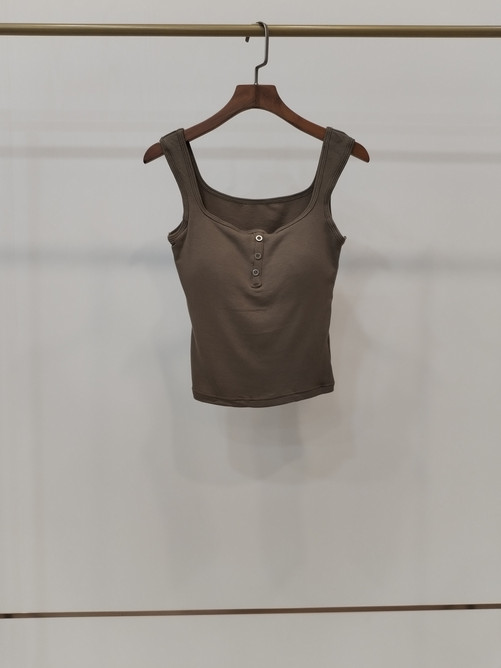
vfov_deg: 60.0
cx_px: 250
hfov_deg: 46.8
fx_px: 579
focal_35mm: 30
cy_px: 329
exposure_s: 1/60
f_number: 1.8
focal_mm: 4.75
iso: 222
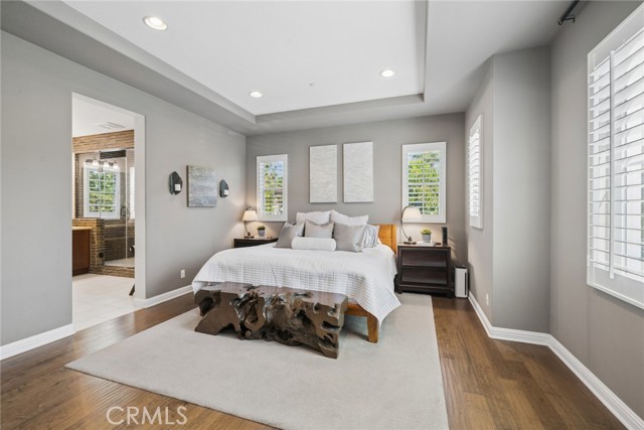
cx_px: 322
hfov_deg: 100.4
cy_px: 215
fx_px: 268
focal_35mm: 15
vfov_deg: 77.4
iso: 400
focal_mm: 15
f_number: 8
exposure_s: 1/15
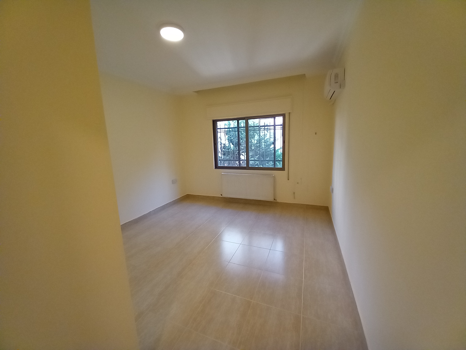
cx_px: 233
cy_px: 175
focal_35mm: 13
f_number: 2.2
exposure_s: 1/60
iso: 160
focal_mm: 1.13
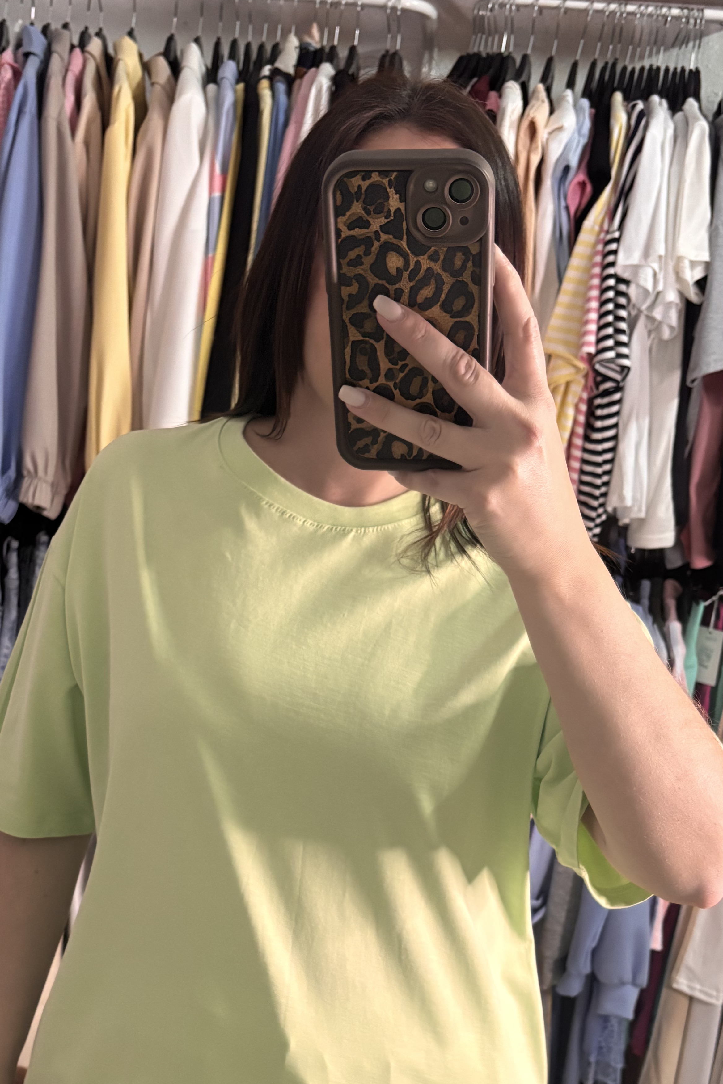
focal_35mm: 44
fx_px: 1325
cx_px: 321
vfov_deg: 43.9
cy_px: 720
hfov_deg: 30.5
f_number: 1.6
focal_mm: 5.96
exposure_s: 1/50
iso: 500
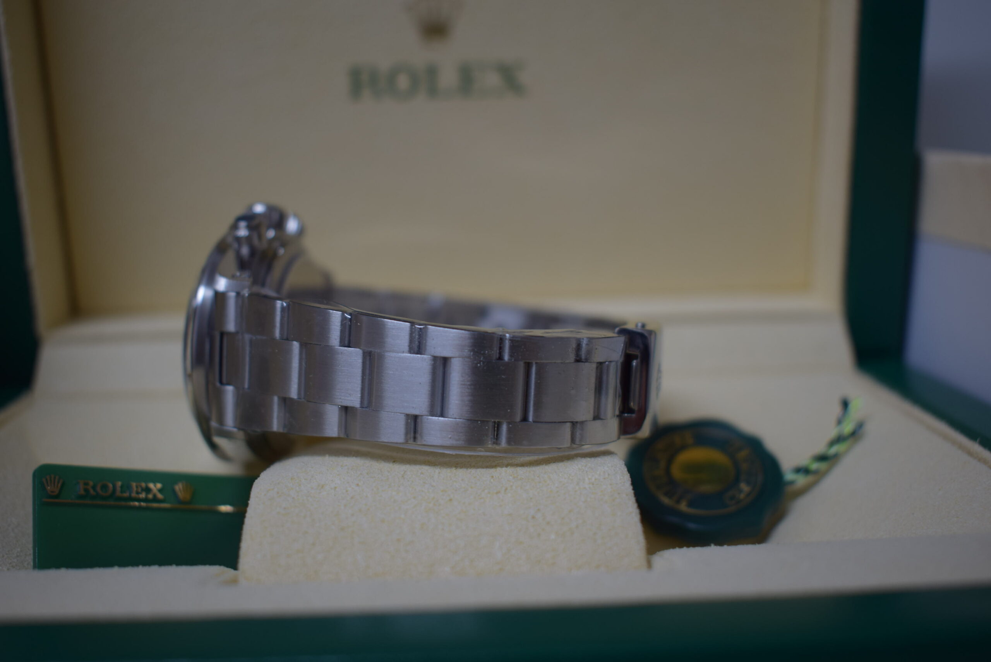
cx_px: 496
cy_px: 331
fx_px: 1198
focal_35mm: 44
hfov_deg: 44.9
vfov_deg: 30.9
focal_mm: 29
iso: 250
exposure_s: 1/60
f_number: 4.2
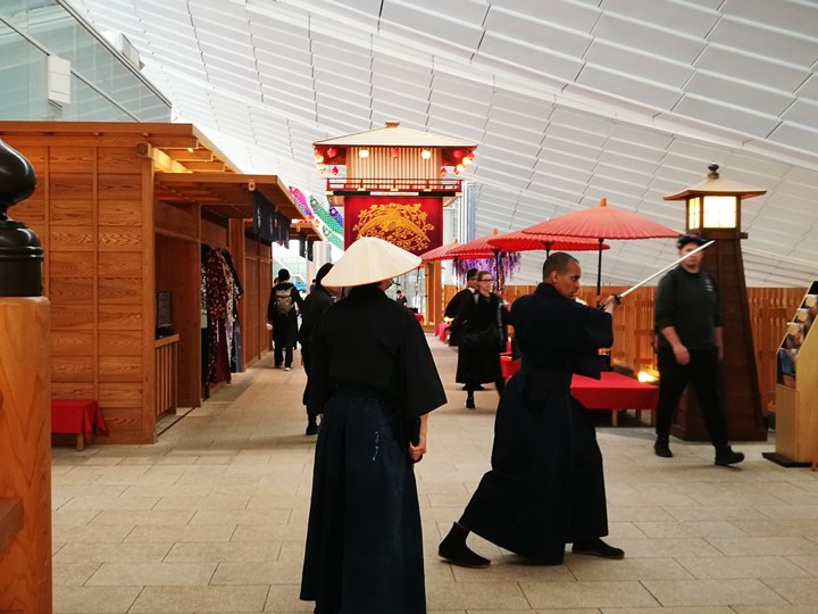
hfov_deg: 45.8
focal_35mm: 41
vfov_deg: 35.1
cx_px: 409
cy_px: 307
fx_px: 969
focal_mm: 4.5
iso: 160
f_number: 2.2
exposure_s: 1/33.3
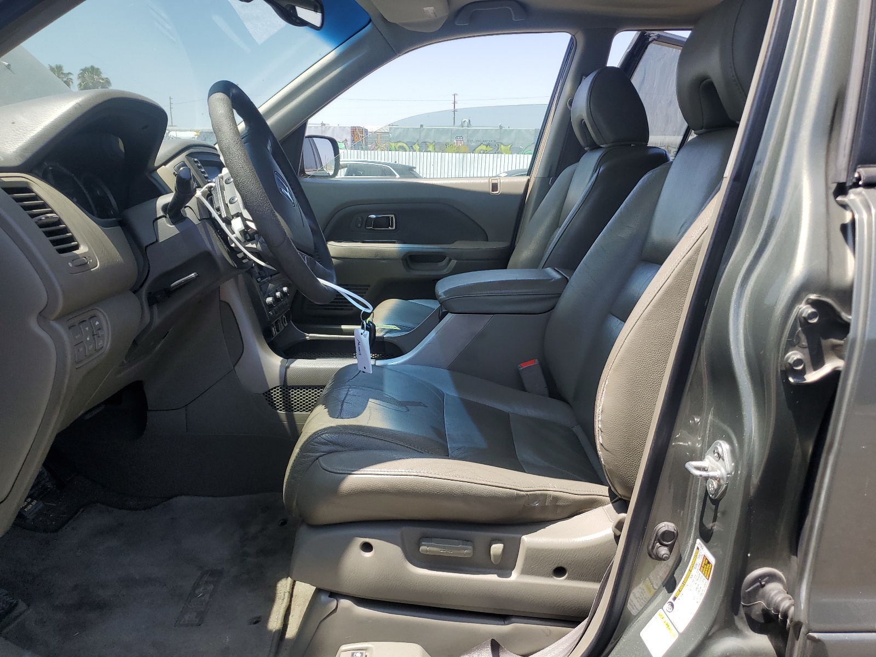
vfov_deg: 53.1
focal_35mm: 26
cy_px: 328
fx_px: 658
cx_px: 438
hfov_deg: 67.3
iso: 50
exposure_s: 1/1250
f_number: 1.5
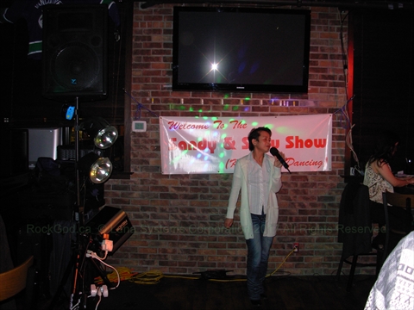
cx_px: 207
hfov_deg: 49.0
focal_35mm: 38
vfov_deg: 37.7
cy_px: 155
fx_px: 454
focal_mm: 6.3
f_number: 2.9
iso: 73
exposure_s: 1/46.6
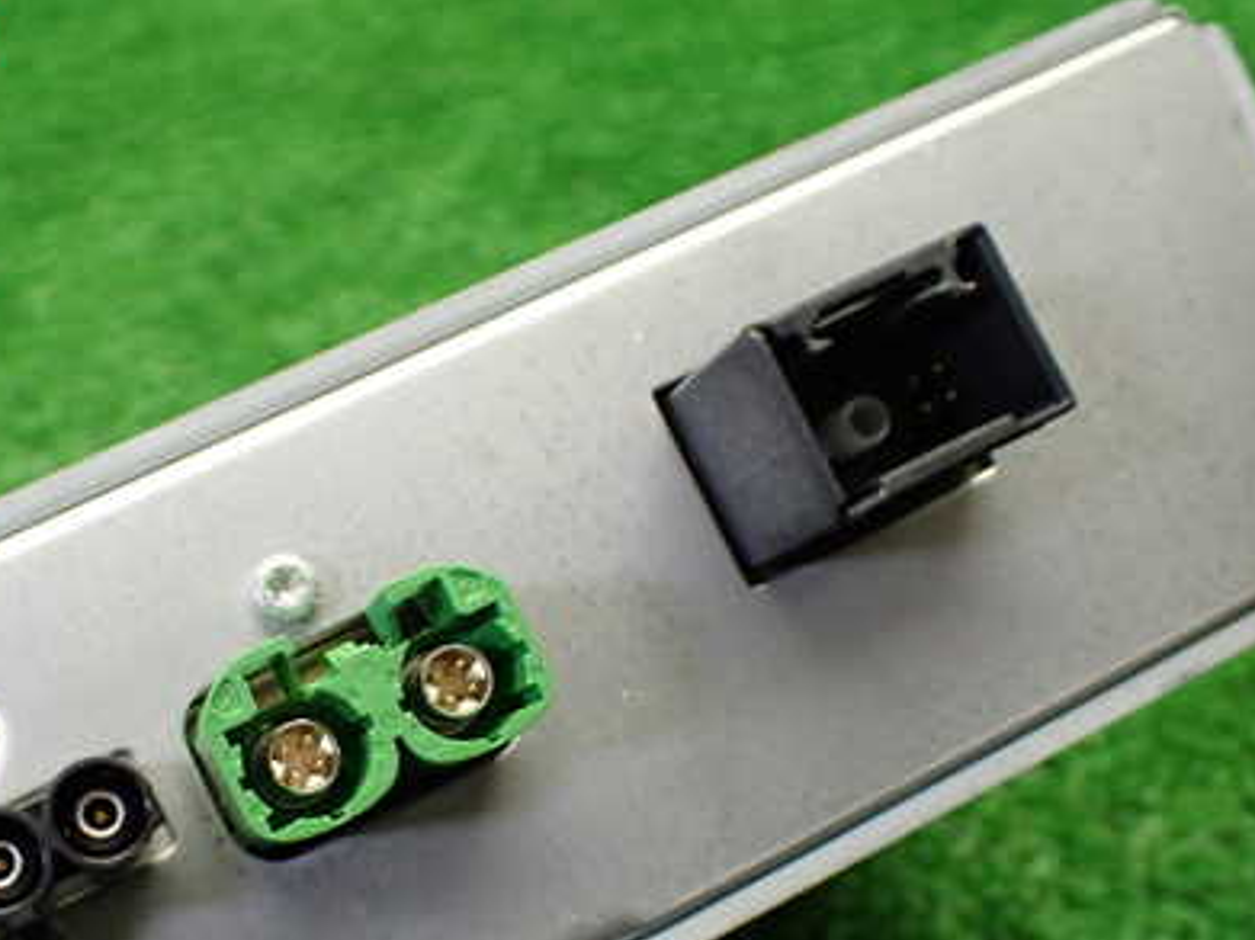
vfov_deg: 30.9
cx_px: 353
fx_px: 1667
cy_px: 712
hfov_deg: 40.4
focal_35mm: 46
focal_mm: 5.4
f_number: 2.3
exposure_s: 1/125
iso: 500
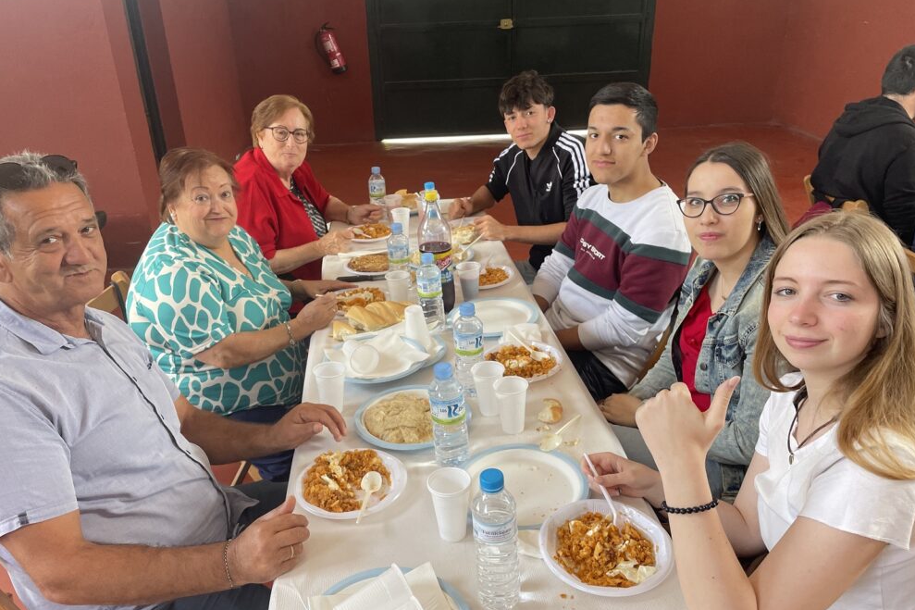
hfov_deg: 65.5
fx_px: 712
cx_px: 444
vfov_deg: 46.3
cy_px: 330
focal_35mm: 28
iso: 125
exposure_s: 1/114
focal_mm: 4.2
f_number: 1.6
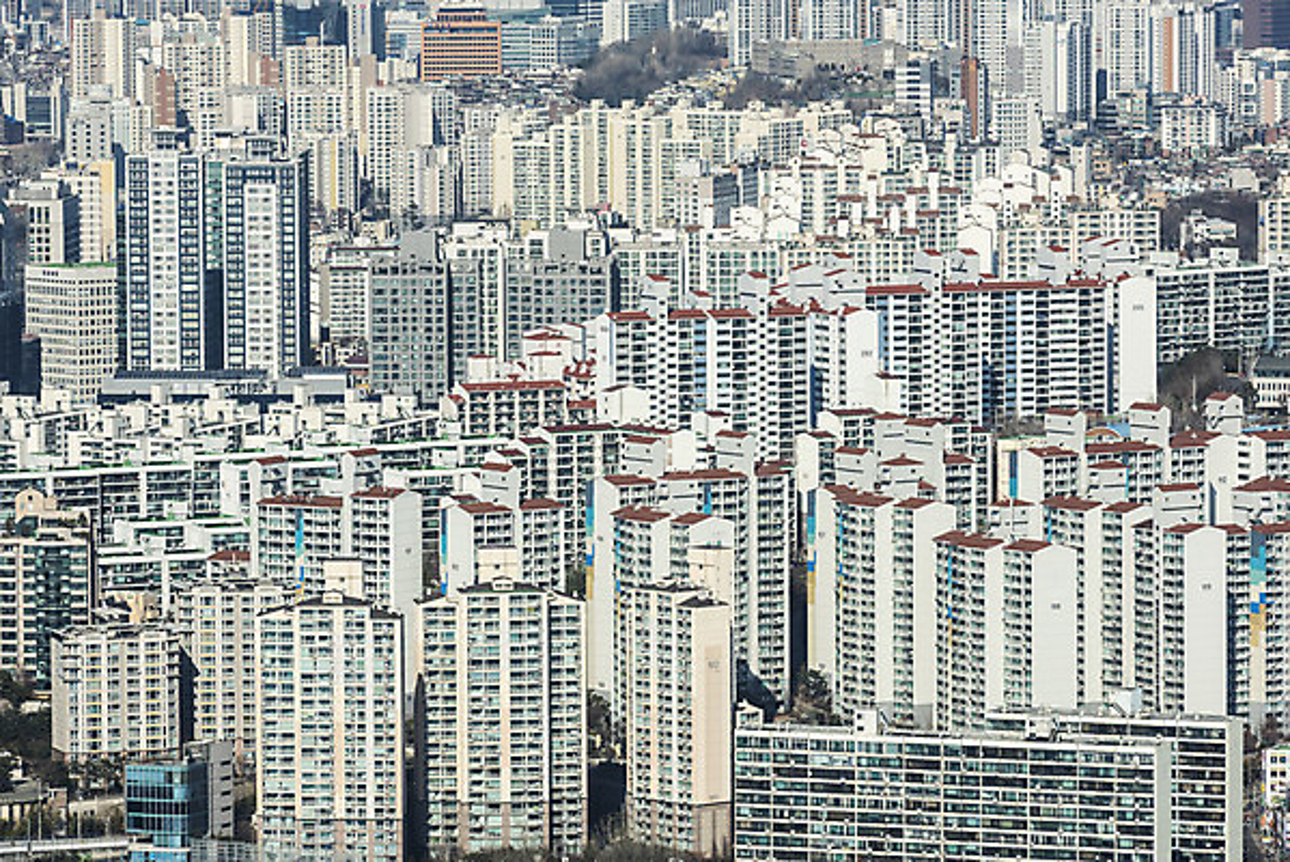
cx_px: 645
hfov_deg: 10.3
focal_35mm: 200
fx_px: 7170
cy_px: 431
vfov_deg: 6.9
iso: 500
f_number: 13
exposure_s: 1/640
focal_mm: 200
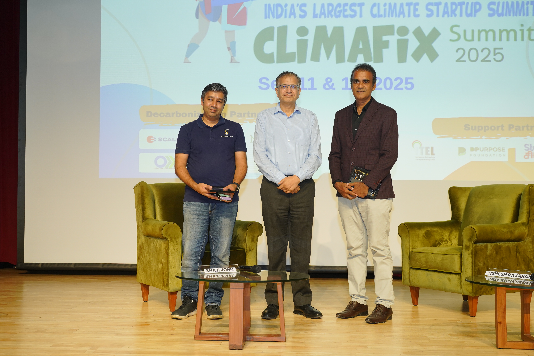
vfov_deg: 31.9
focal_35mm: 42
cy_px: 178
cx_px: 267
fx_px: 623
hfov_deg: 46.4
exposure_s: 1/160
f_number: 4.5
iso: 1600
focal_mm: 42
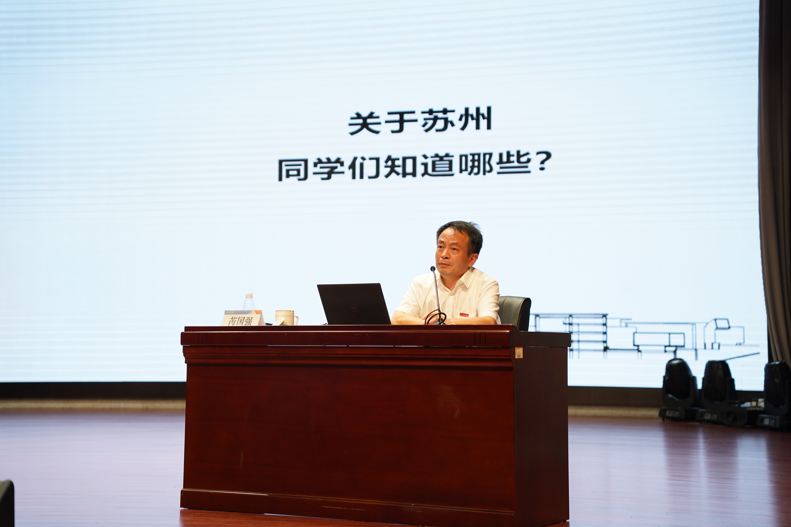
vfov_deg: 22.7
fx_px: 1314
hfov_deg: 33.5
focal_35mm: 60
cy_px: 264
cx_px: 396
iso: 800
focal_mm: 59.8
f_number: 3.2
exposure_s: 1/160
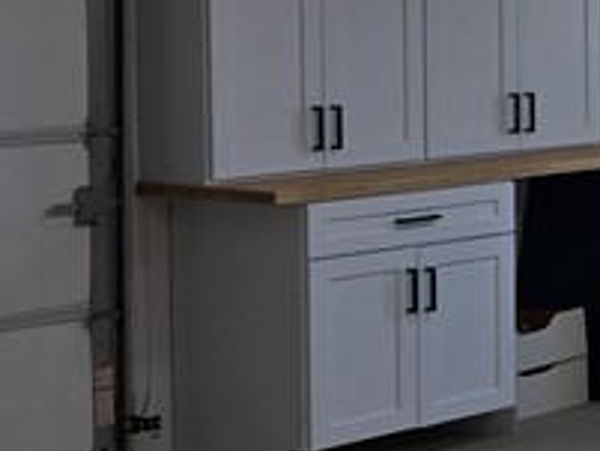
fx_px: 2029
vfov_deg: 12.6
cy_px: 42
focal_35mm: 117
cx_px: 1382
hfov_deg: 13.2
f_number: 1.7
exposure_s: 1/120
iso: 20
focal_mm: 6.3
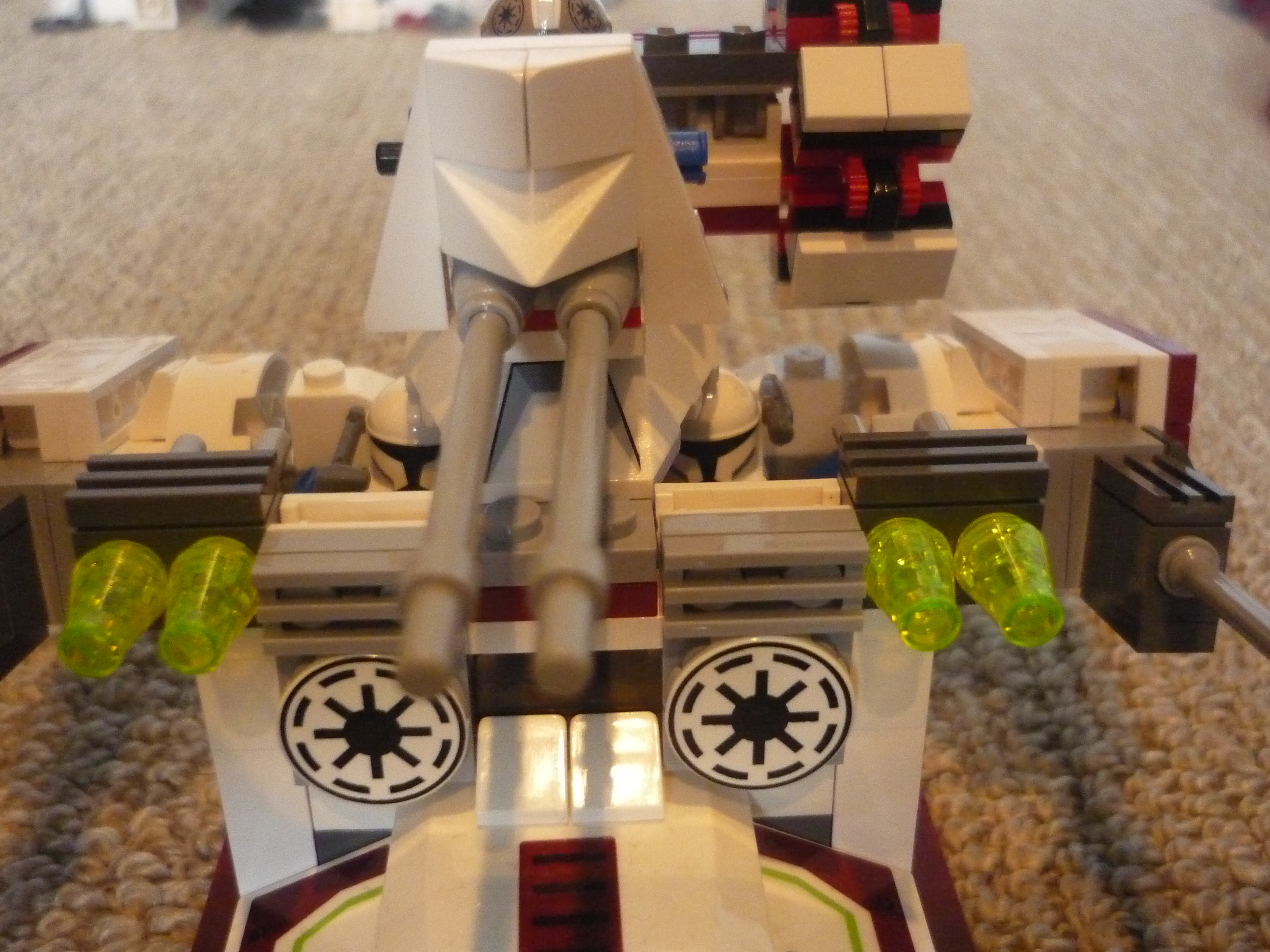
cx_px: 635
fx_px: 1394
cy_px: 476
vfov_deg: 37.7
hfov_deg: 49.0
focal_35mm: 38
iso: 800
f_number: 2.9
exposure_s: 1/40
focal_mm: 6.3
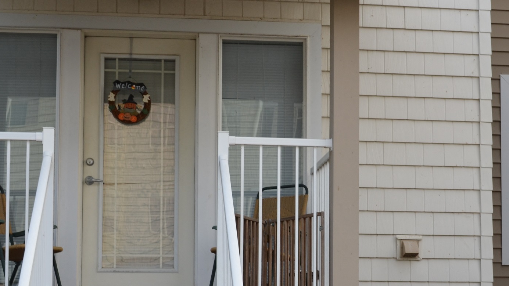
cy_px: 245
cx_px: 315
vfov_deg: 14.8
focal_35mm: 81
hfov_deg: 26.2
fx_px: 1092
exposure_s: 1/160
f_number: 6.3
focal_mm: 29
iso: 200
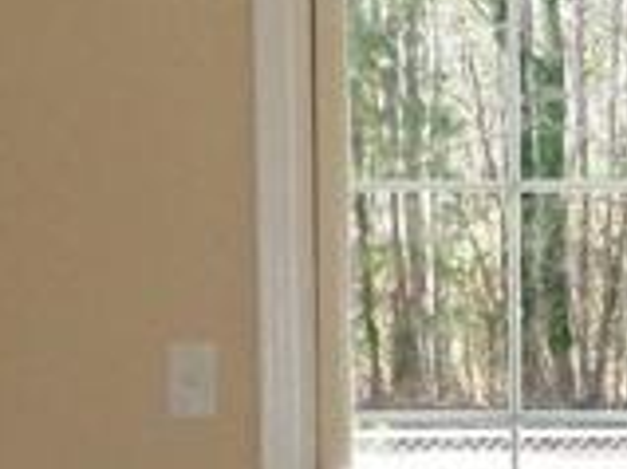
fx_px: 2914
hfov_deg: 12.0
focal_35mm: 161
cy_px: 540
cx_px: 773
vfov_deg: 9.1
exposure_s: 1/180
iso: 120
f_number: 2.5
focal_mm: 4.5
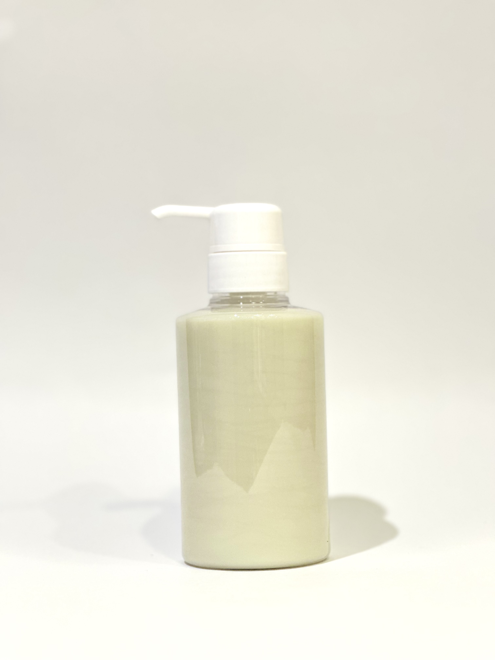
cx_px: 248
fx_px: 1468
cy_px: 330
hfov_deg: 19.1
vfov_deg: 25.3
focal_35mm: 77
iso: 125
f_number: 2.8
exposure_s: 1/33
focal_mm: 9
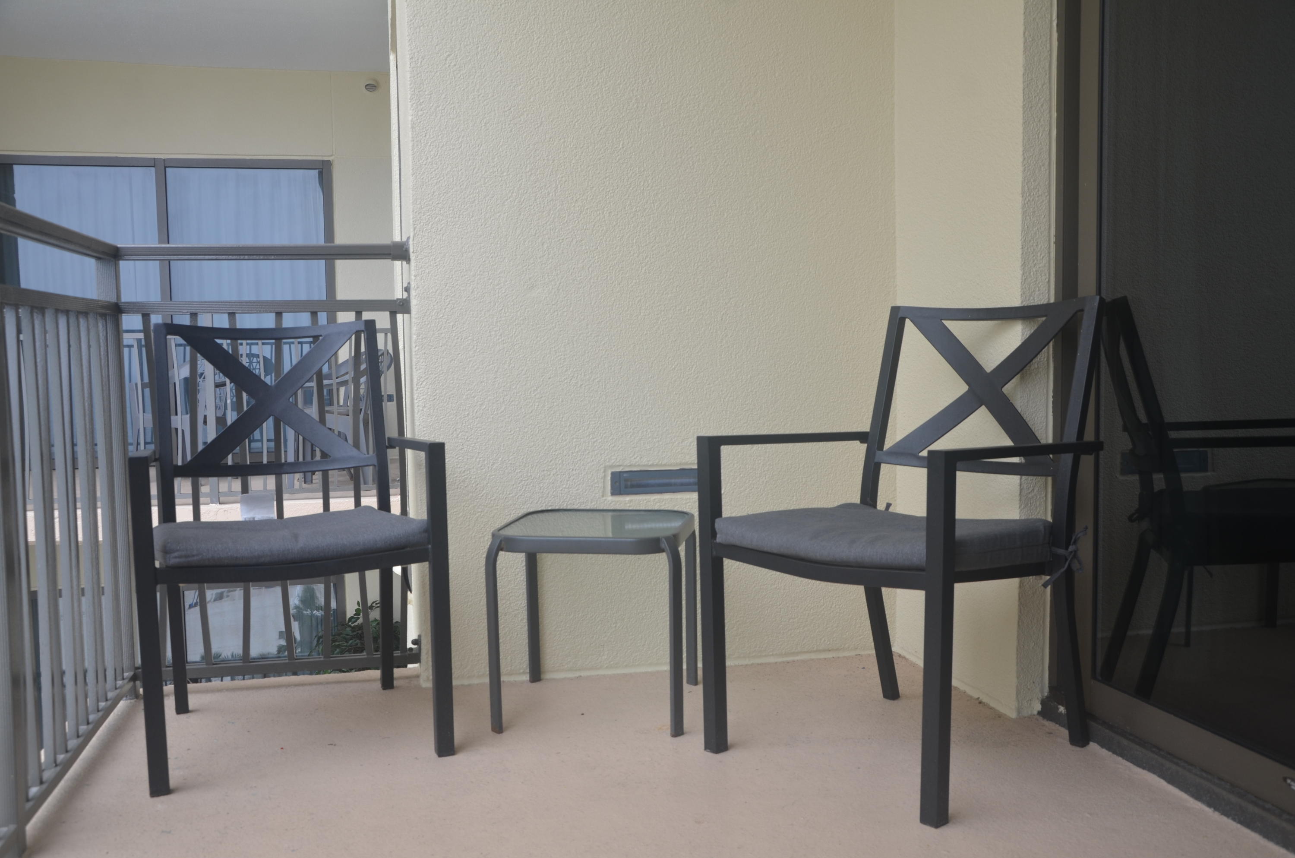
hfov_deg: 57.3
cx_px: 648
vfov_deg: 39.8
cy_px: 429
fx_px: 1185
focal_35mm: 33
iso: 200
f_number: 6.3
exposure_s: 1/160
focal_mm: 22
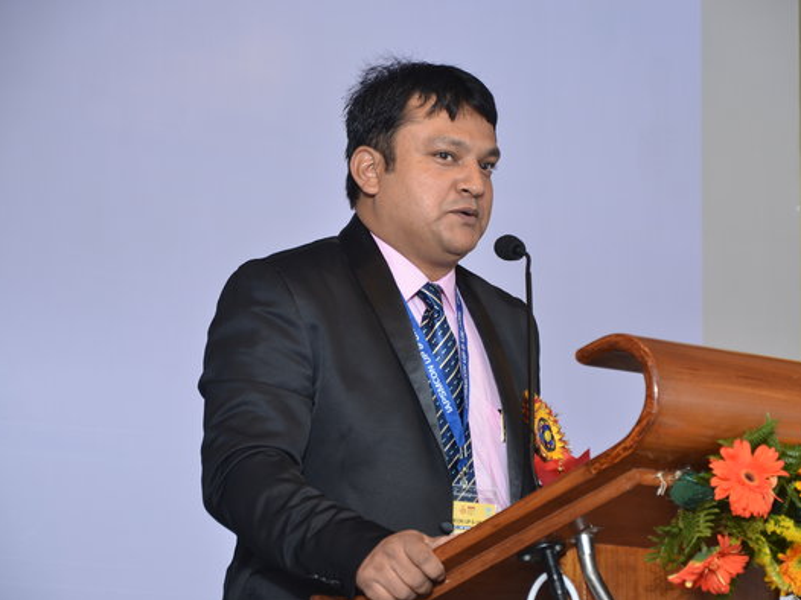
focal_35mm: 161
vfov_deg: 9.2
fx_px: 3724
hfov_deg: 12.3
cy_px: 301
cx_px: 416
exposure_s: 1/125
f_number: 5.6
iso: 200
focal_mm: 98
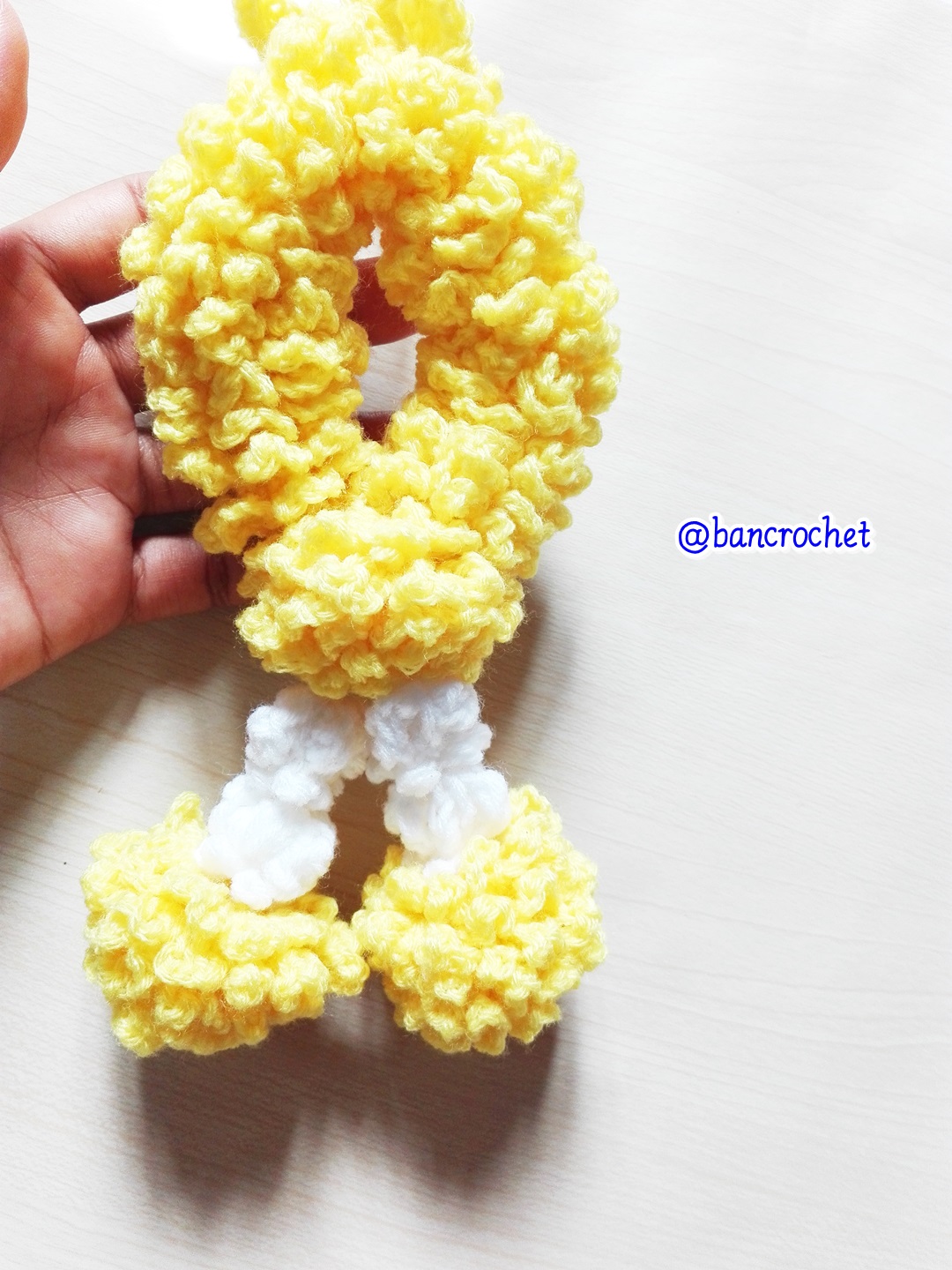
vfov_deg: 65.3
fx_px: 990
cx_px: 476
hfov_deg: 51.4
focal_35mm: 27
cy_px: 635
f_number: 2
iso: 140
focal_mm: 3.79
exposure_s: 1/50
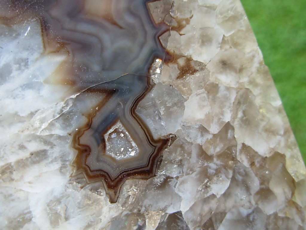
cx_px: 153
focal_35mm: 38
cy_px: 115
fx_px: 336
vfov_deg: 37.7
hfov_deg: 49.0
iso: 50
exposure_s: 1/95.9
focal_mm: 6.3
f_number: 2.9
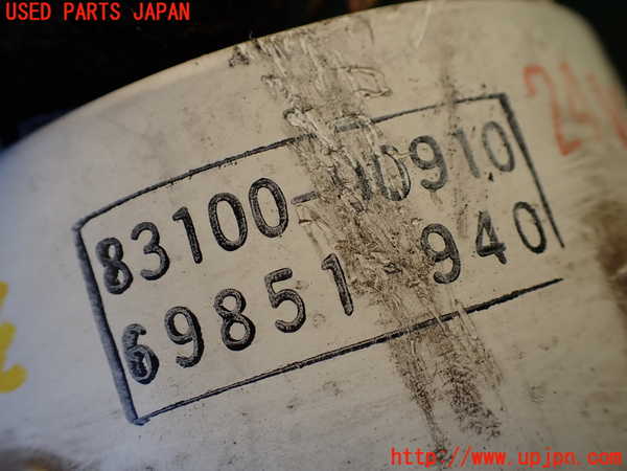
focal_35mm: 30
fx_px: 543
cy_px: 236
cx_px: 314
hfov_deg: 60.0
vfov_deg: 46.8
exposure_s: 1/200
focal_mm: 5.4
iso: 100
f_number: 2.3
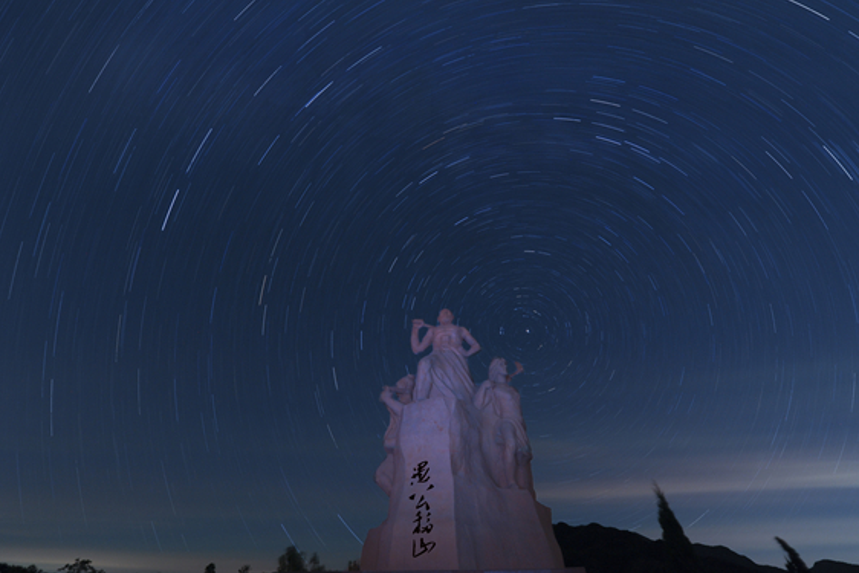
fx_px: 382
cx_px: 440
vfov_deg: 73.8
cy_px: 280
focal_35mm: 16
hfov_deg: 96.7
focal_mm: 15
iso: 160
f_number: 6.3
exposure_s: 1981
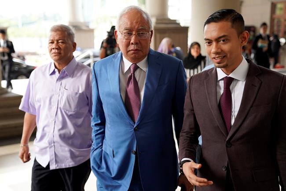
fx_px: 413
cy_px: 96
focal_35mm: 52
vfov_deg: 26.0
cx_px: 143
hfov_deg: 38.2
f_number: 2.8
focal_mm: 52
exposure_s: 1/250
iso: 400
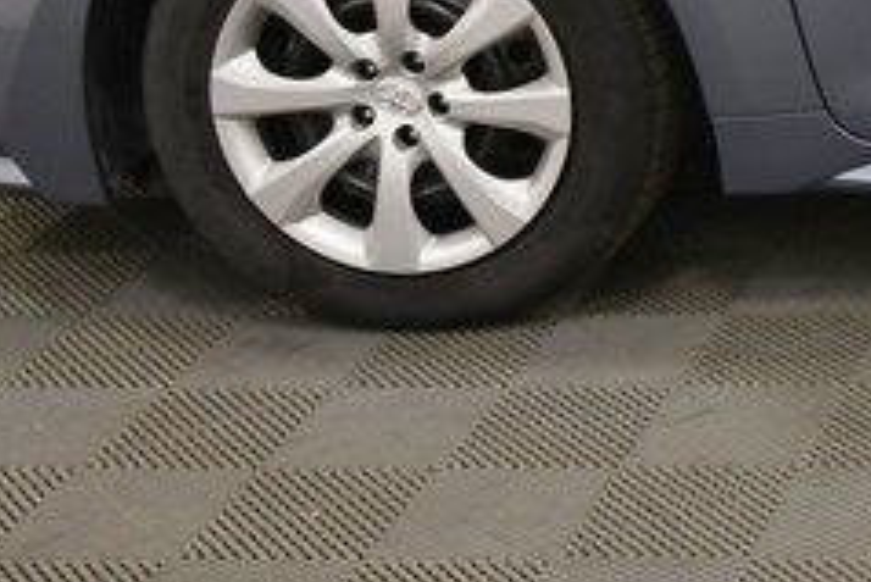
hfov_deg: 15.3
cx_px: 1552
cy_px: -276
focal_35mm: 116
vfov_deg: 11.4
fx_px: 2808
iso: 800
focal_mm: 18
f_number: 5.3
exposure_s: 1/125
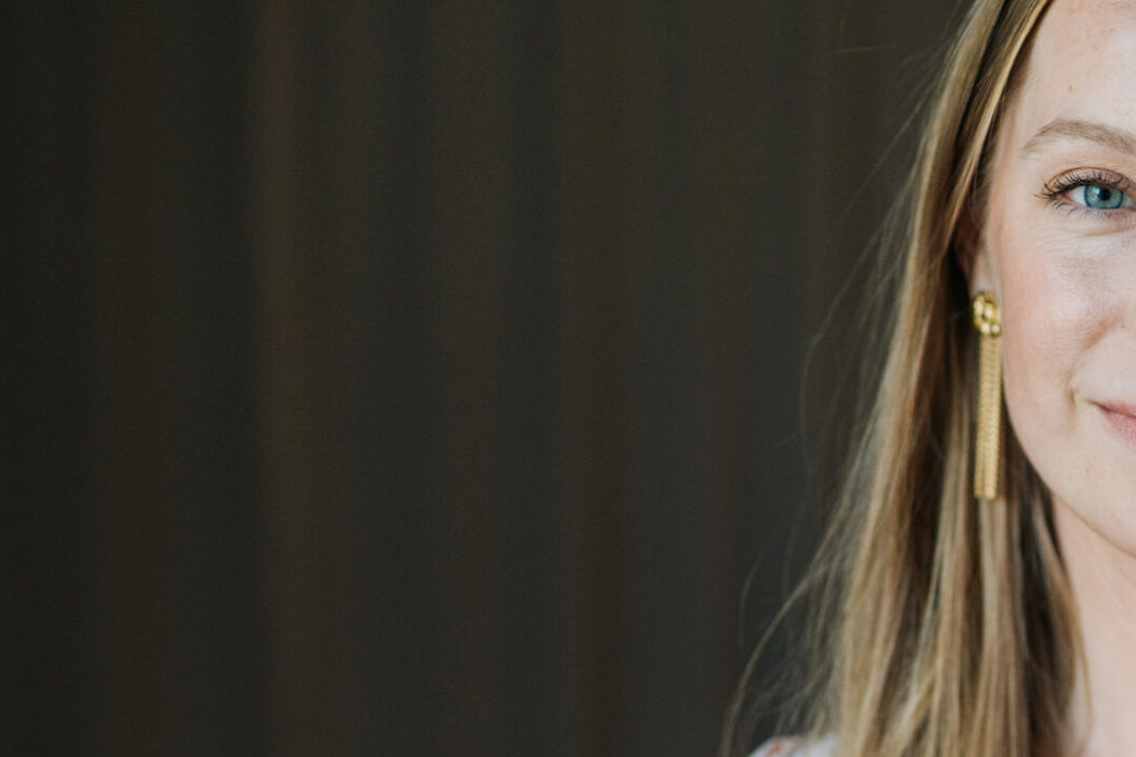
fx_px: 3786
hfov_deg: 16.6
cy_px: 650
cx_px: 1248
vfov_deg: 11.4
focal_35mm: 120
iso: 800
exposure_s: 1/800
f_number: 1.8
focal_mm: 50
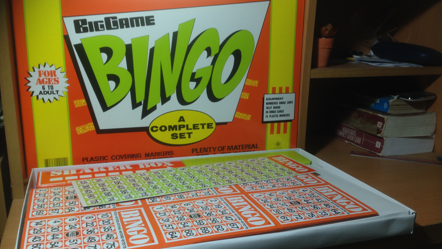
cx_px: 227
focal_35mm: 37
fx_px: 434
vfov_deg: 32.0
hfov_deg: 54.0
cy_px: 136
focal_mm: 4.12
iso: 50
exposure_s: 1/25
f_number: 2.4
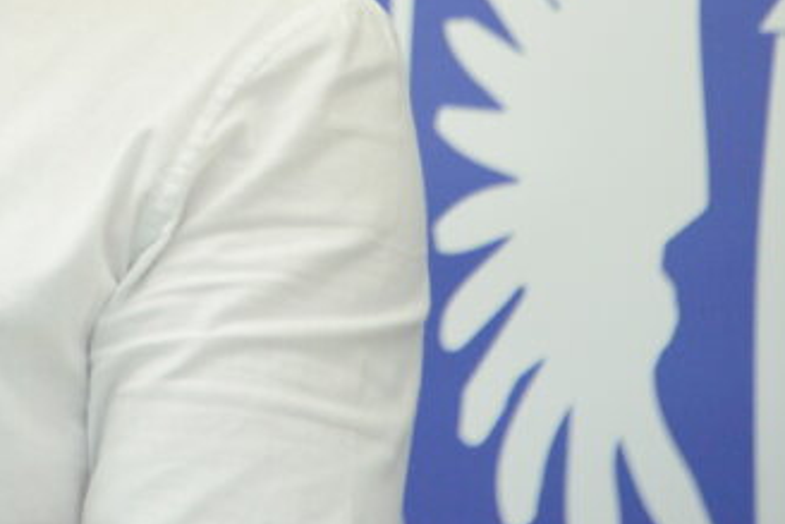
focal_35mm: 717
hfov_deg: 2.9
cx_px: -292
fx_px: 15641
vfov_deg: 1.9
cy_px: -279
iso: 4000
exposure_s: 1/125
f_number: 5.6
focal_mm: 230
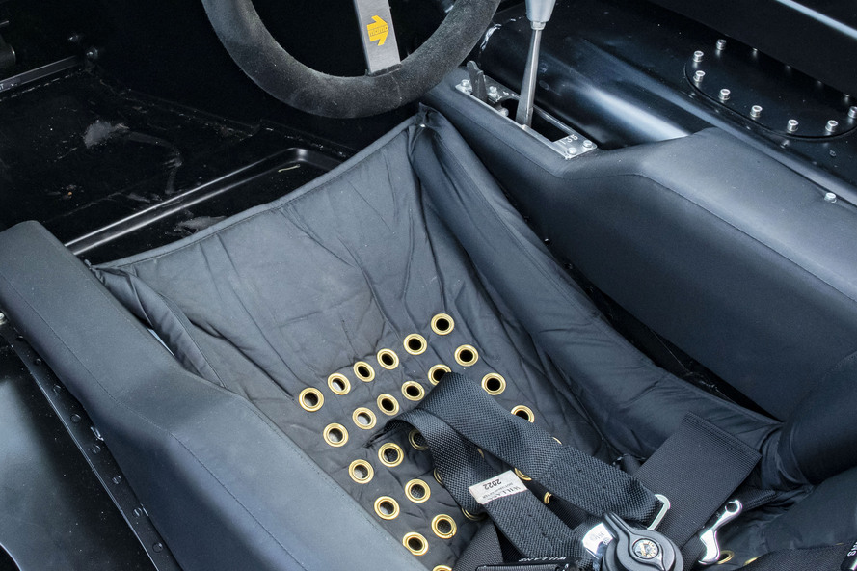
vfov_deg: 25.0
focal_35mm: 54
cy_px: 242
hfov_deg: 36.5
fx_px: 1285
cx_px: 285
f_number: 8
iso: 1600
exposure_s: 1/50
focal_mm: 24
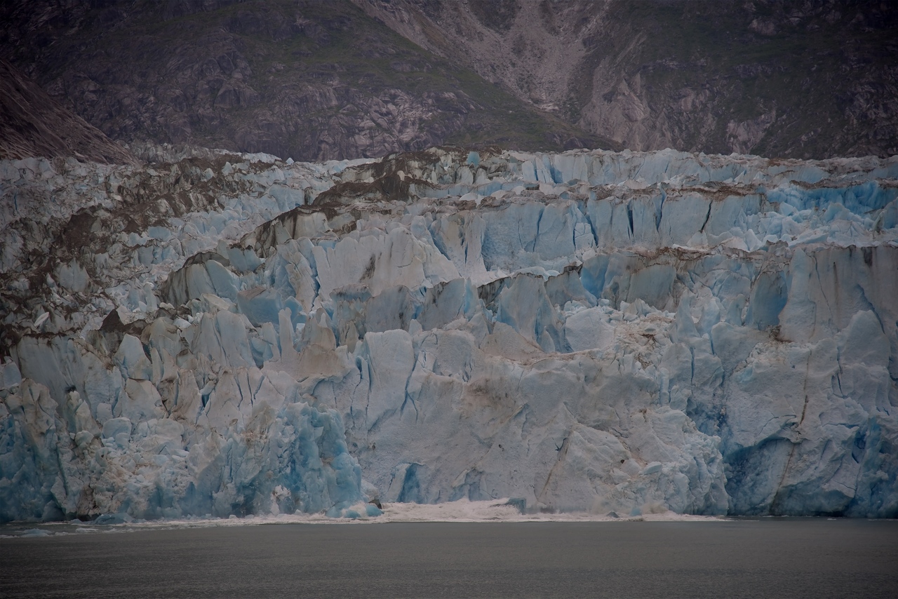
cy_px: 300
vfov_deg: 11.4
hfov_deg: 17.1
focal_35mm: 120
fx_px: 2994
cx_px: 449
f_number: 4
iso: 125
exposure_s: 1/250
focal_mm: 120
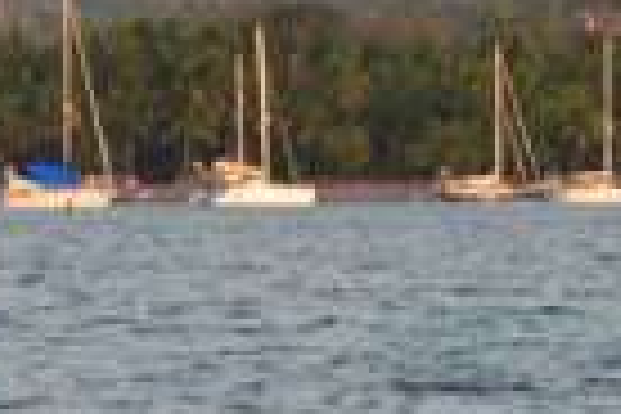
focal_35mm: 407
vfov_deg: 3.4
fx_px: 7020
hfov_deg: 5.1
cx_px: 585
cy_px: 68
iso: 100
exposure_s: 1/250
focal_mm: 70
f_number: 3.5
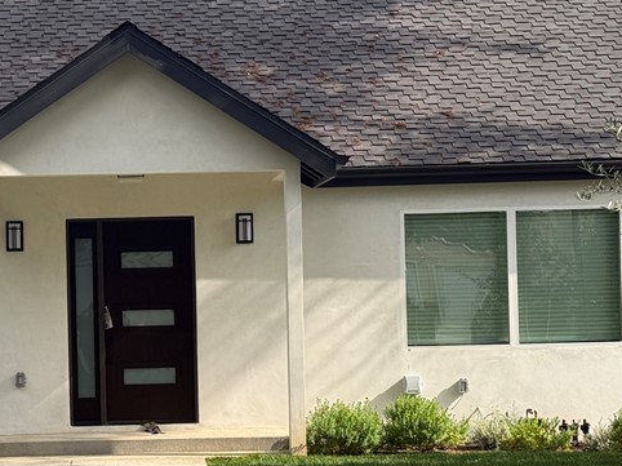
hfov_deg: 19.0
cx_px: 101
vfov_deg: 14.5
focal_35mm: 102
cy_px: 307
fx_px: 1832
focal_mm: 6.76
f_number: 1.78
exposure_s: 1/2494
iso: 64
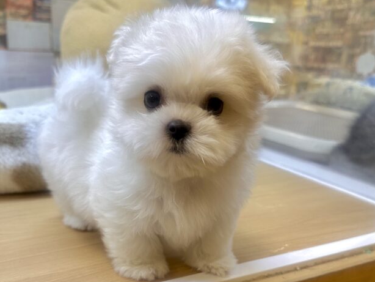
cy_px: 140
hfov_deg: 69.4
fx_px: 271
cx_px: 185
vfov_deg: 54.9
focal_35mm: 25
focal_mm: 6.86
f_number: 1.78
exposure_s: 1/162
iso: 64
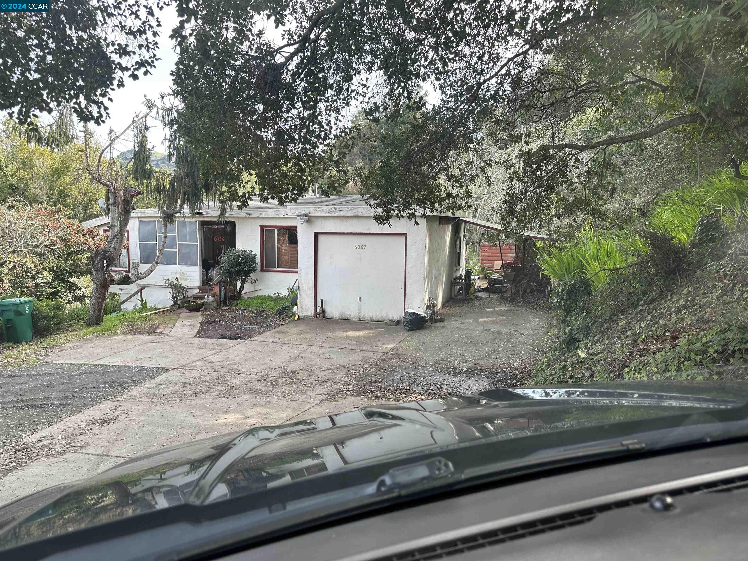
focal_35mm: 24
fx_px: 519
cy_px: 280
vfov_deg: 56.8
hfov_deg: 71.6
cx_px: 374
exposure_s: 1/339
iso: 80
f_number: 1.78
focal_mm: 6.86
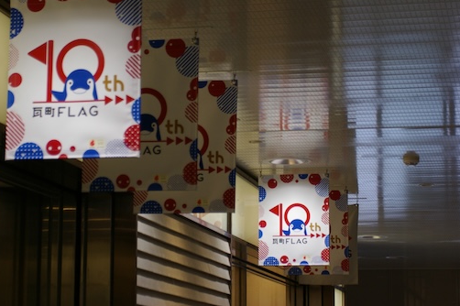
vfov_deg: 13.1
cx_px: 192
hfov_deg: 19.6
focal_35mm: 104
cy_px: 124
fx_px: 1328
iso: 400
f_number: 4.5
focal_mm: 58
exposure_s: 1/180
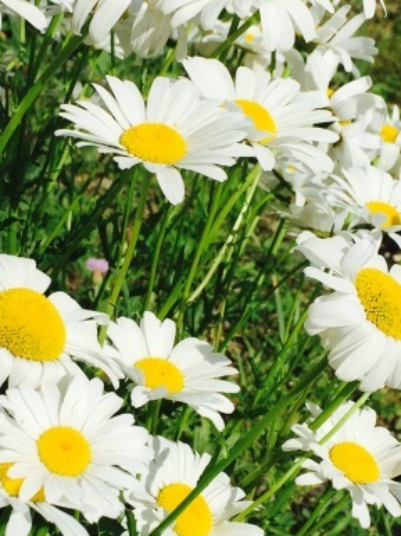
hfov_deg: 19.0
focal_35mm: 77
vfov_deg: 25.3
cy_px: 296
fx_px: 1191
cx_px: 104
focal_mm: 4.15
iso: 32
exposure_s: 1/4950
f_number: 2.2
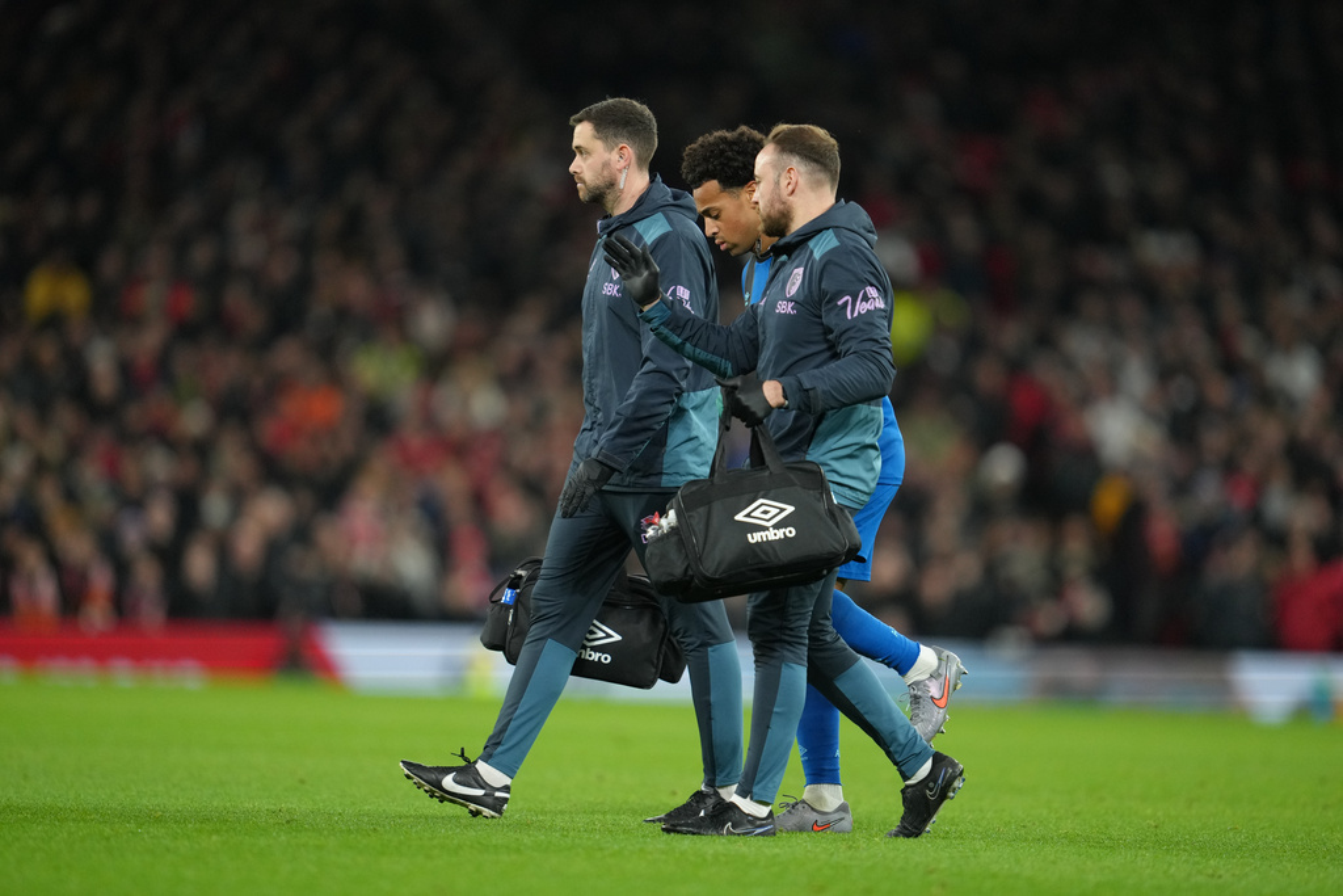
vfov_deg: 3.4
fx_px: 14923
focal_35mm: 400
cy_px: 448
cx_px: 672
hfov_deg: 5.2
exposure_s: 1/1600
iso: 2500
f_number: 2.8
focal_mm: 400
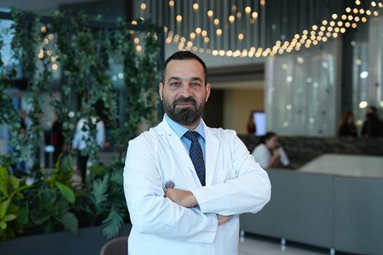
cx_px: 192
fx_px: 745
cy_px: 128
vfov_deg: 19.5
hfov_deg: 28.8
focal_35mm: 70
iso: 1250
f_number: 3.5
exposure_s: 1/320
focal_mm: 70
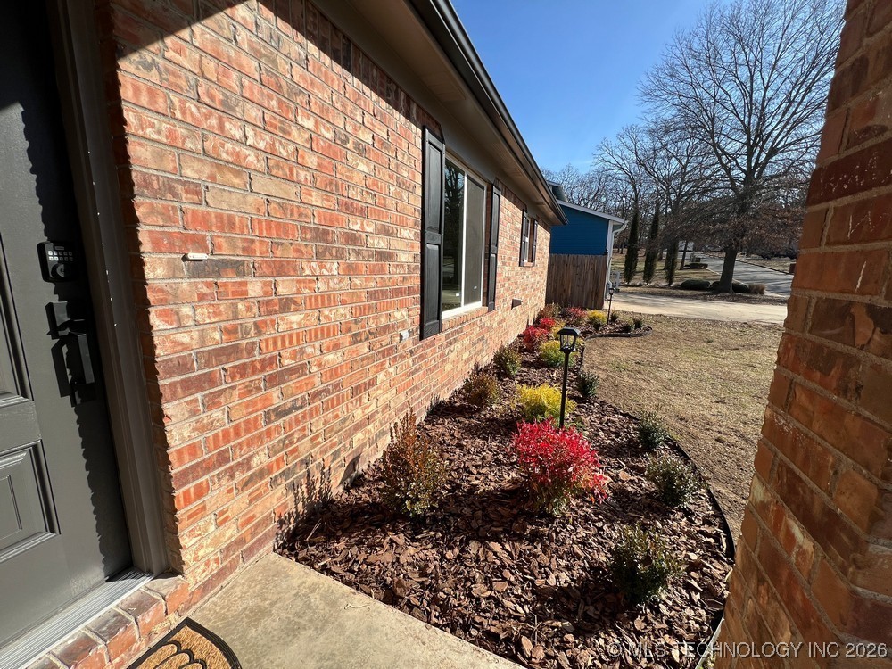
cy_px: 334
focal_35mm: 13
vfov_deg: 89.9
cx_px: 446
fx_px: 335
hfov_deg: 106.2
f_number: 1.8
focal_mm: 1.57
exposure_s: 1/1429
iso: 32
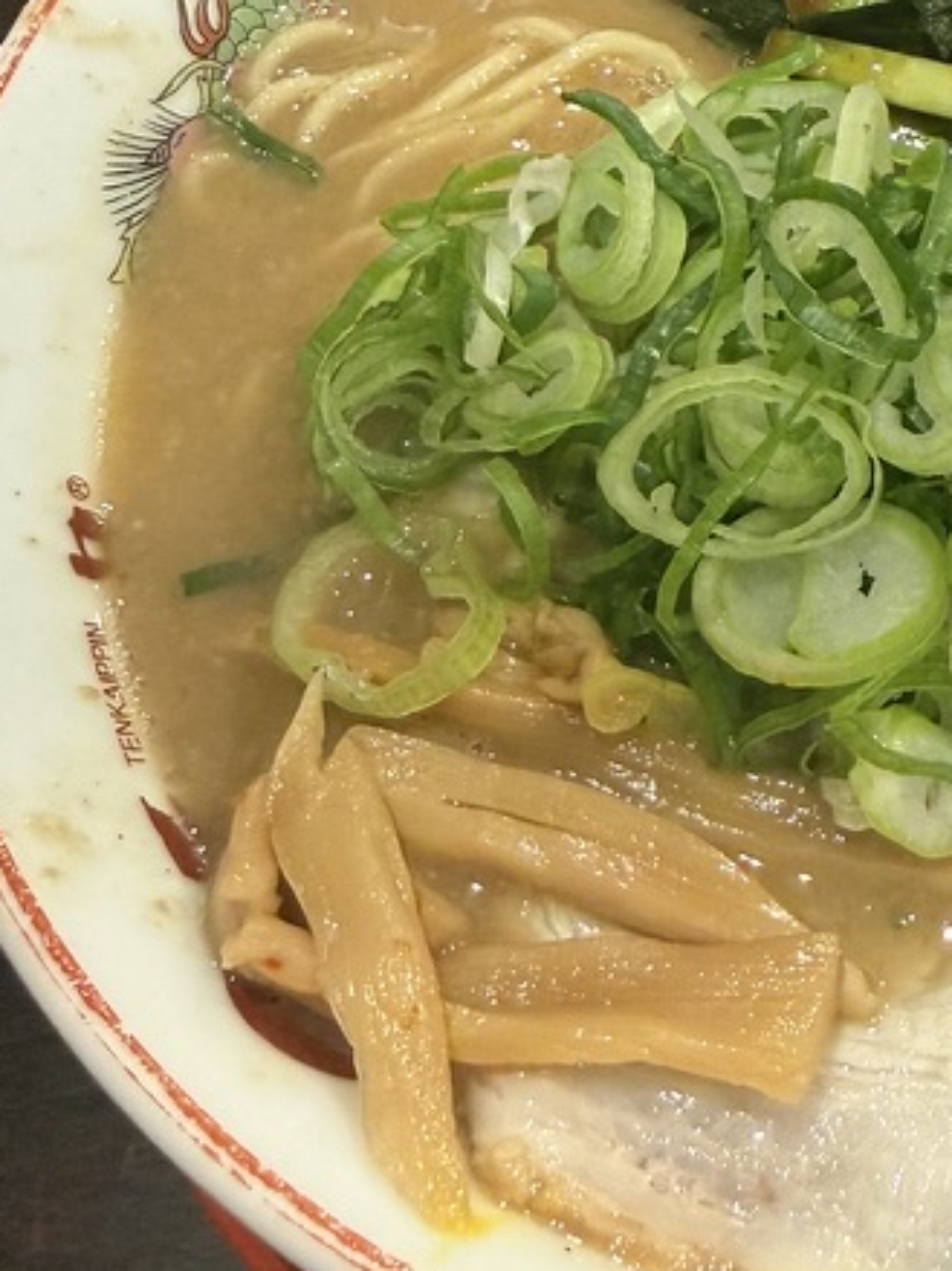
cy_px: 524
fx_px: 2054
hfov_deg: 24.2
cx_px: 1074
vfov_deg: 34.3
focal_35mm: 56
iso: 320
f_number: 2.2
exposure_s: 1/60
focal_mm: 2.22
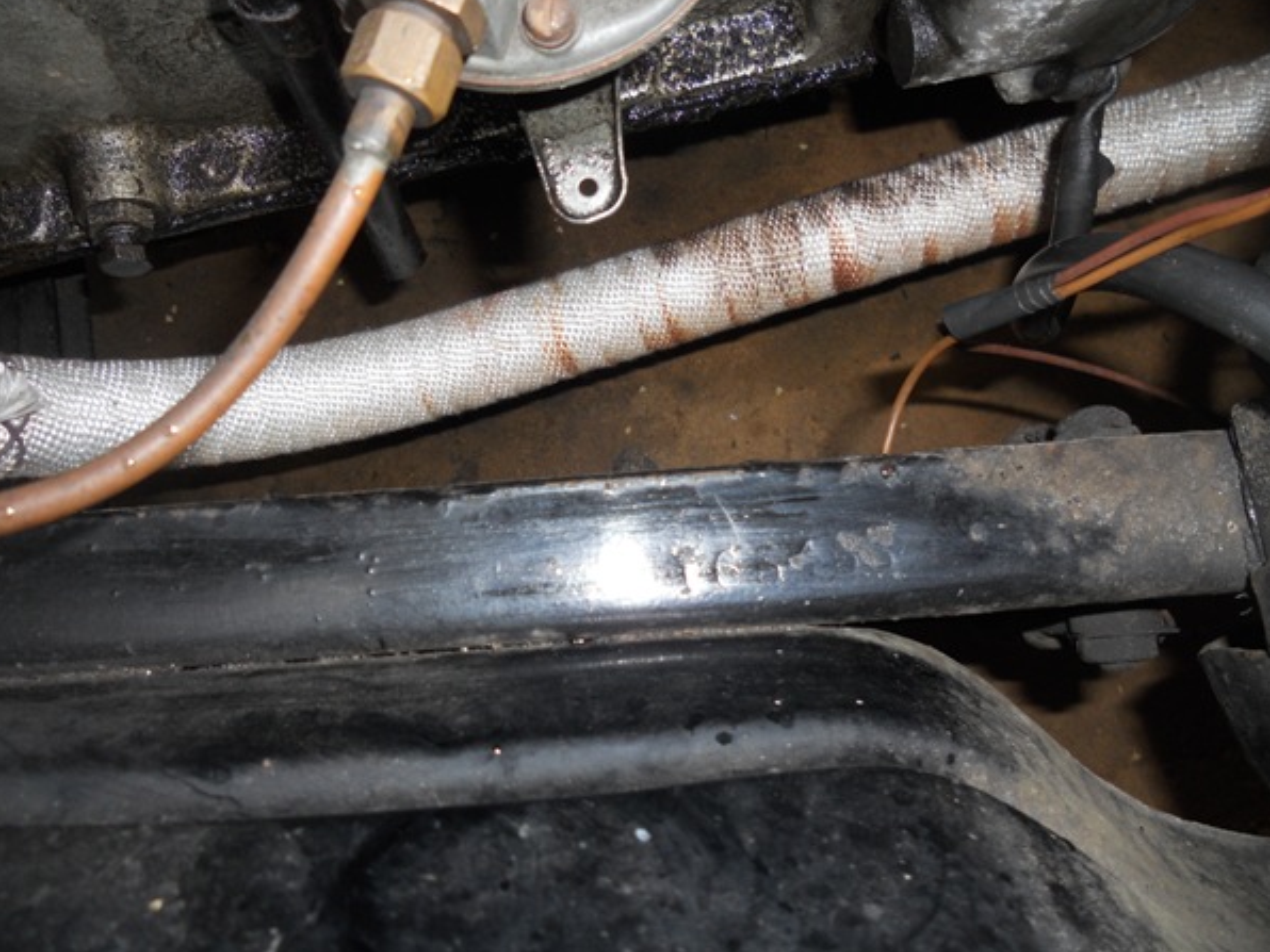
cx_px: 603
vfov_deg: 48.2
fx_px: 1064
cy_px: 488
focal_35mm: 29
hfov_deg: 61.6
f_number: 3.2
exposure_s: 1/25
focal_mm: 4.9
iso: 80
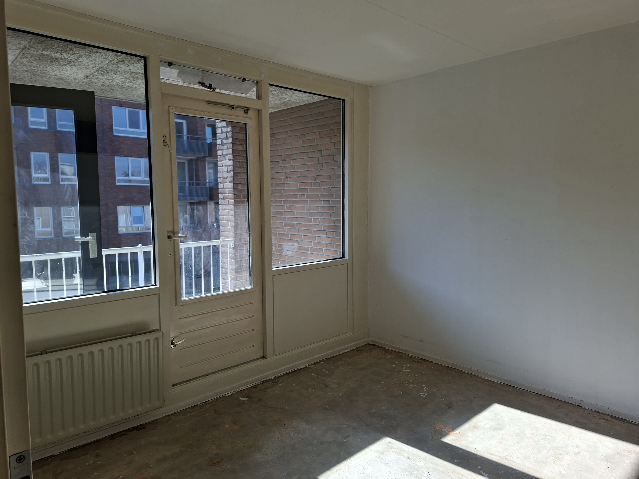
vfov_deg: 58.9
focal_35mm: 23
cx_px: 320
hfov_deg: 73.9
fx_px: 425
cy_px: 240
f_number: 1.8
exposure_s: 1/520
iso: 50
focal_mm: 5.5
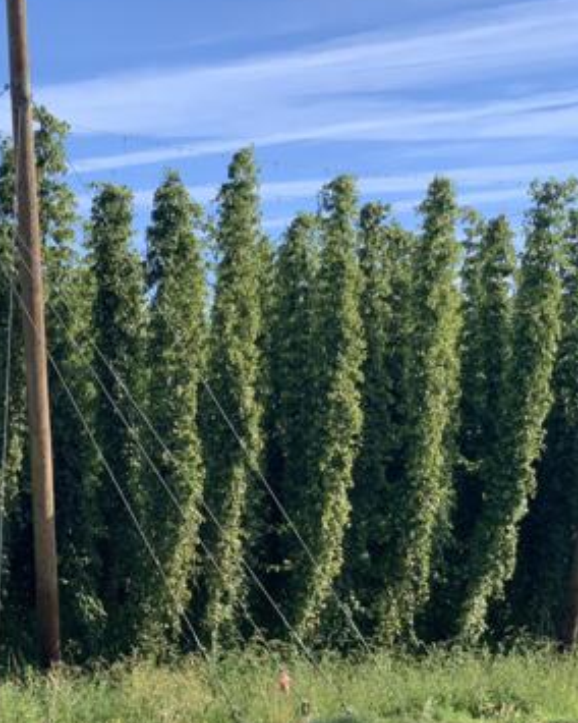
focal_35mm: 84
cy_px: 320
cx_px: 5
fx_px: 1796
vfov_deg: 22.7
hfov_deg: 17.9
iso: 16
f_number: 2.4
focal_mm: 6
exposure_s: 1/607
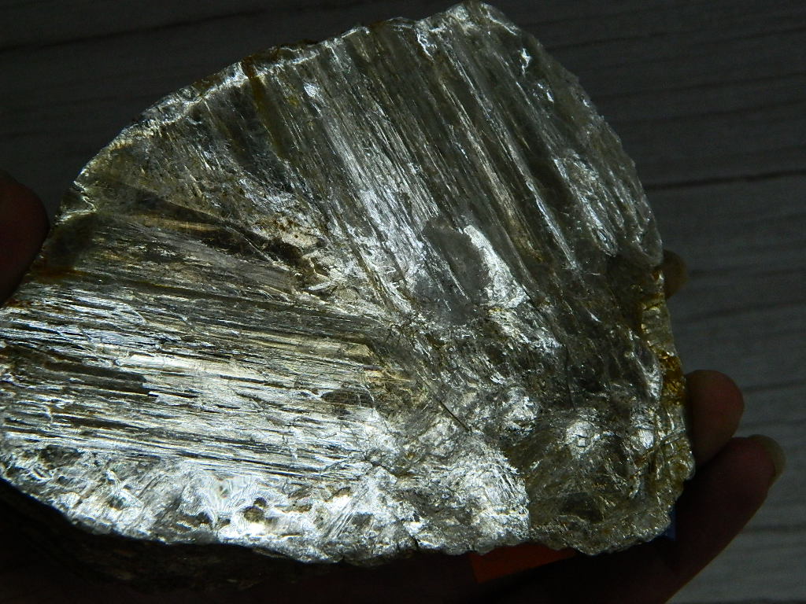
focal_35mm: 84
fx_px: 1956
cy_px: 302
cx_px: 403
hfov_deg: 23.3
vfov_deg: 17.6
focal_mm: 15.1
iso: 320
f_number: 4.2
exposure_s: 1/640
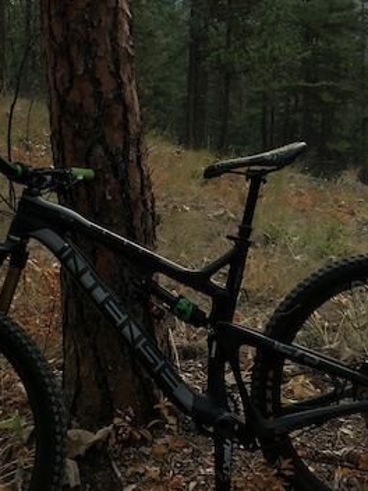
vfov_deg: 28.7
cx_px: 180
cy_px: 89
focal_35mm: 66
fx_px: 936
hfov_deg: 22.3
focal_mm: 4.15
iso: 25
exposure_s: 1/40
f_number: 2.2
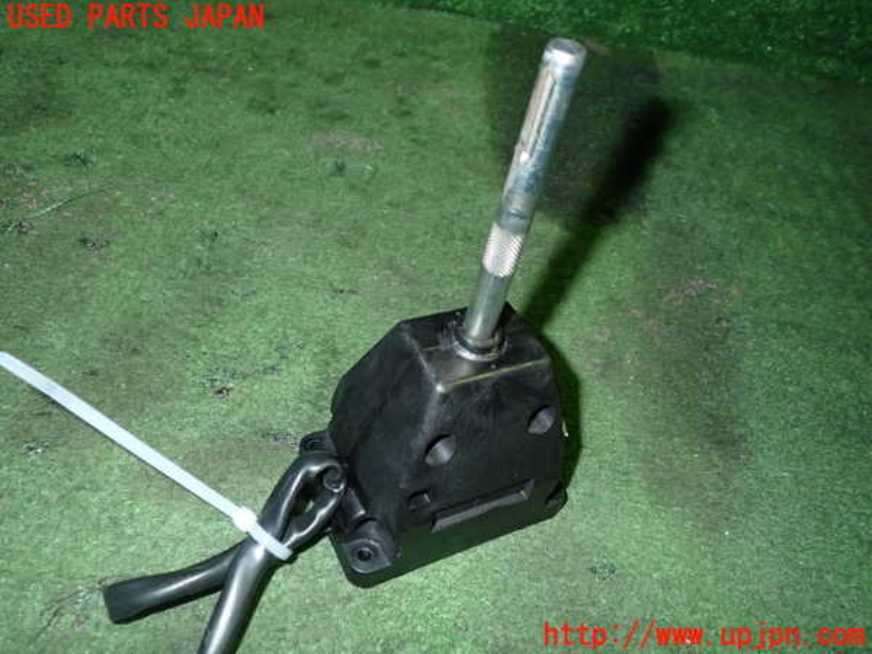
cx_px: 436
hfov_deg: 60.0
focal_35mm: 30
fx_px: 756
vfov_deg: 46.8
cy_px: 327
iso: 400
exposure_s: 1/30
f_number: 6.3
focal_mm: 5.4
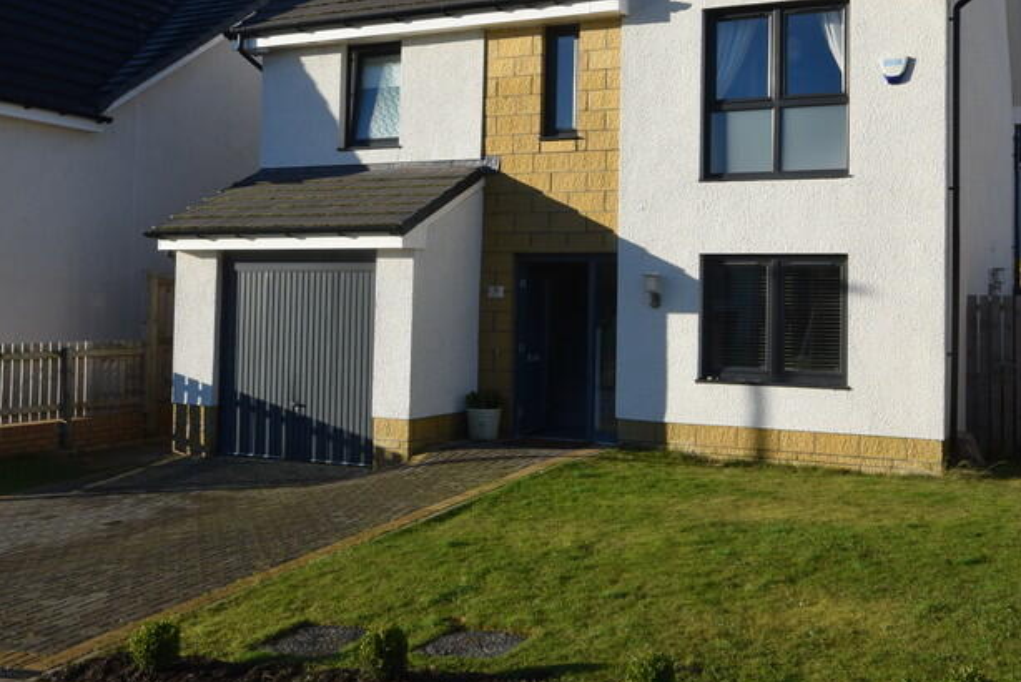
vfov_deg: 33.3
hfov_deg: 48.2
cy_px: 263
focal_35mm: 40
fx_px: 1135
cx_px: 599
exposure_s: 1/320
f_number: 9
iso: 200
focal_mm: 16
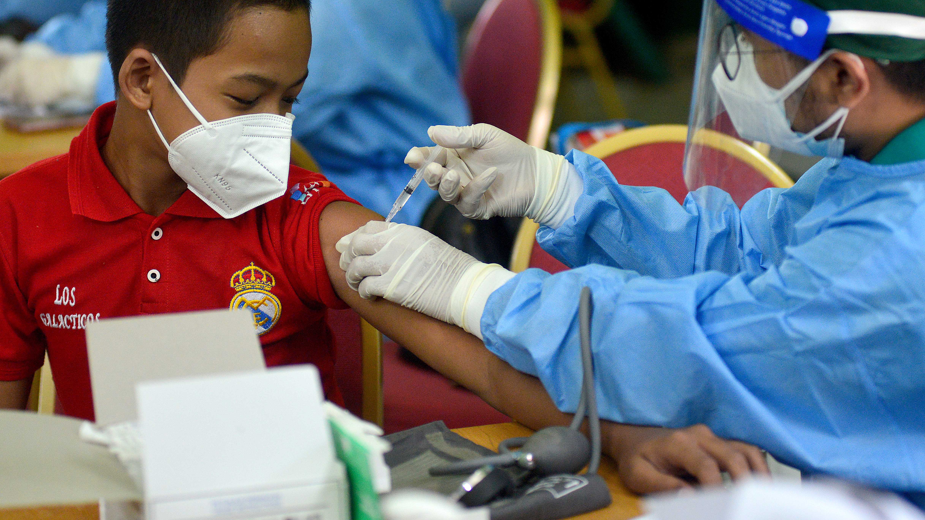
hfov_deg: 18.0
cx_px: 444
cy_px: 165
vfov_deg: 10.2
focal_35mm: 119
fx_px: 2919
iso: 2500
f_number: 3.2
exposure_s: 1/125
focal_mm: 92
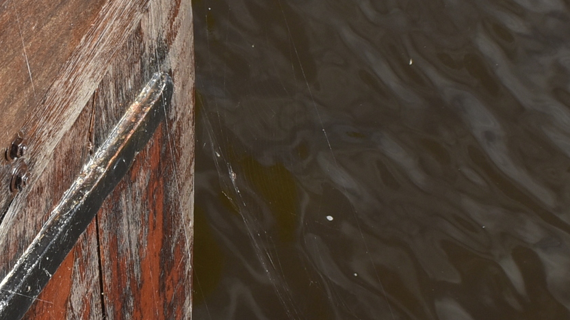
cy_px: 49
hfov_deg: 24.8
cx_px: 151
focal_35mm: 85
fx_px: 1284
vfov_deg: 14.1
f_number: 8
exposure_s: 1/250
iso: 200
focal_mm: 18
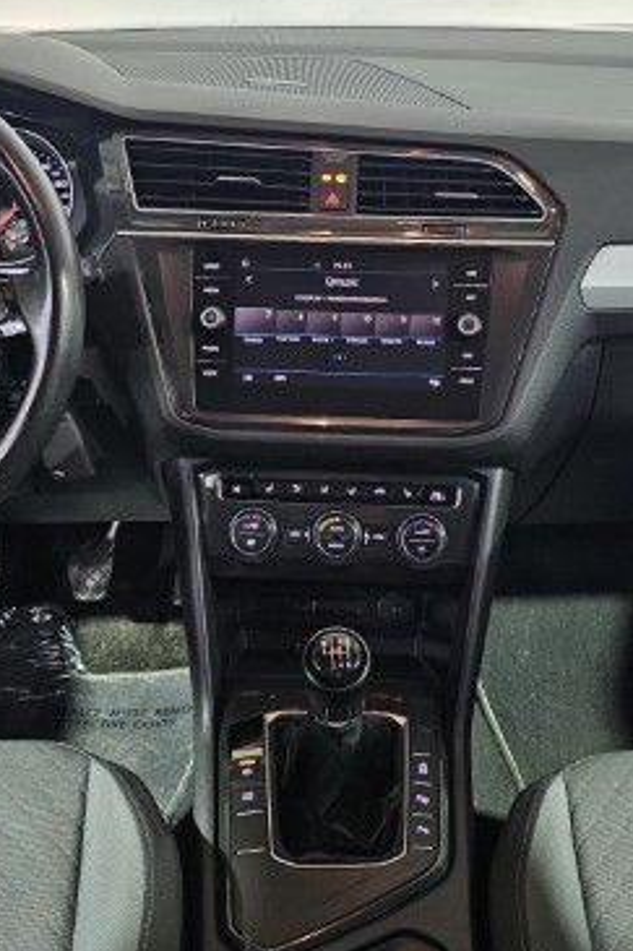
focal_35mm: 42
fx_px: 1109
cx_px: 344
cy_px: 378
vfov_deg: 46.1
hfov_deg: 31.8
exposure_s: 1/50
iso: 640
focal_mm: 6.3
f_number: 1.7
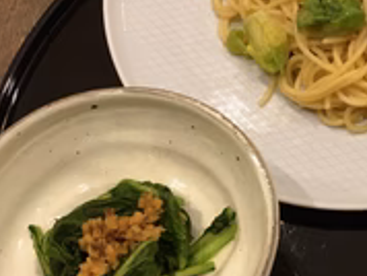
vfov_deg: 22.6
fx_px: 690
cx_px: 363
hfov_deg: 28.1
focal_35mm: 65
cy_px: 154
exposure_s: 1/33
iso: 80
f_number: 2.2
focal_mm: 4.15
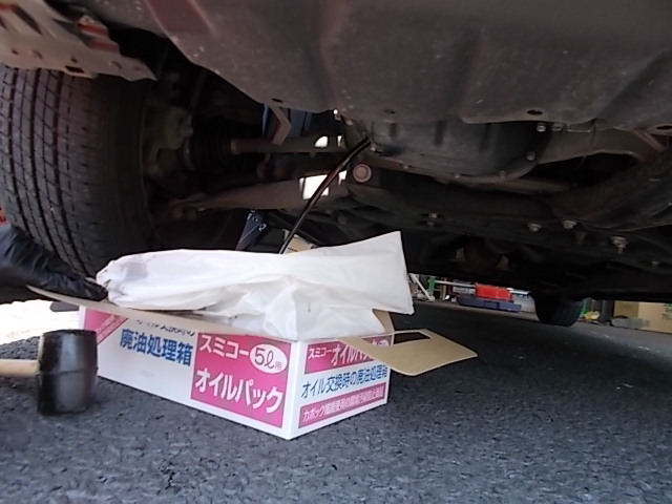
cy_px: 252
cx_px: 336
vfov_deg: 53.1
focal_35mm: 26
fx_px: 505
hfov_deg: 67.3
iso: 80
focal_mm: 4.6
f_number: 3.2
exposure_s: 1/60
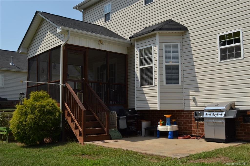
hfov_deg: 53.1
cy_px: 83
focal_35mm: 36
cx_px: 125
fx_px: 250
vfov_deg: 36.8
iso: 100
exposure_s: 1/200
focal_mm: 24
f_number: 10
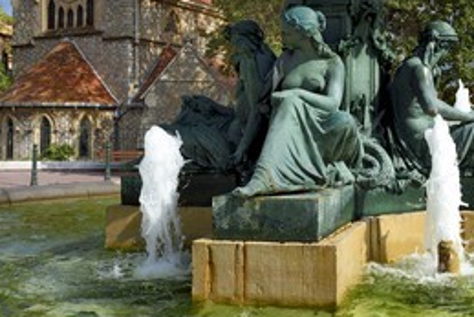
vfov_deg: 28.4
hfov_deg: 40.6
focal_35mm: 47
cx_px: 362
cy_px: 93
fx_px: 619
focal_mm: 29
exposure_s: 1/250
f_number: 10
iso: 200
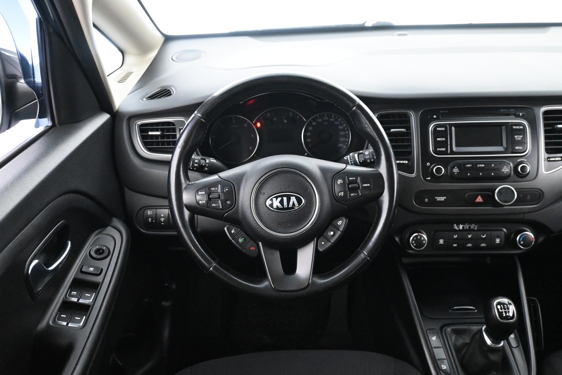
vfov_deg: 43.6
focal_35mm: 30
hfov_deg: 61.9
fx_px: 468
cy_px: 188
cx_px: 281
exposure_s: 1/30
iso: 7200
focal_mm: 20
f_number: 3.8
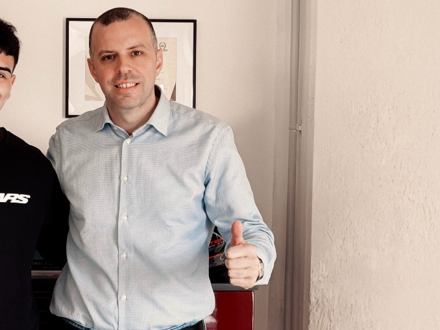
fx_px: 1080
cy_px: 162
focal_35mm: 85
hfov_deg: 22.7
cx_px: 77
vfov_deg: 17.4
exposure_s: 1/85
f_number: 1.78
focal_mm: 6.76
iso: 100
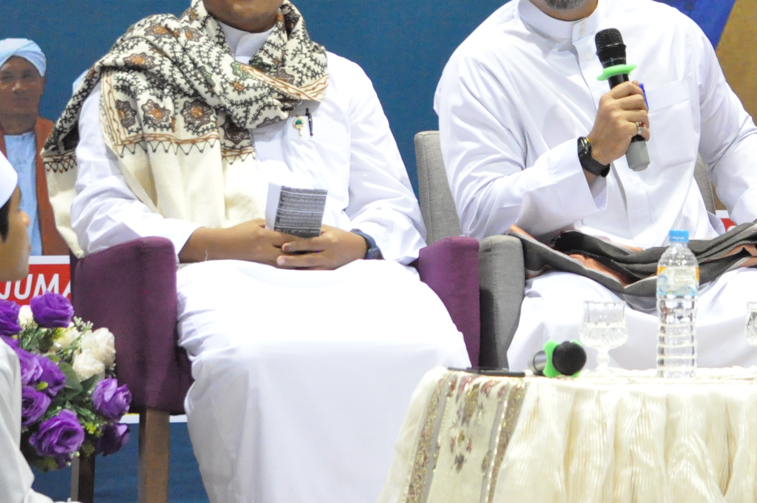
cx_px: 584
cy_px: 46
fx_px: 5840
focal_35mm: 278
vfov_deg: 4.9
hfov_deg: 7.4
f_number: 5
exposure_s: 1/50
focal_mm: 100
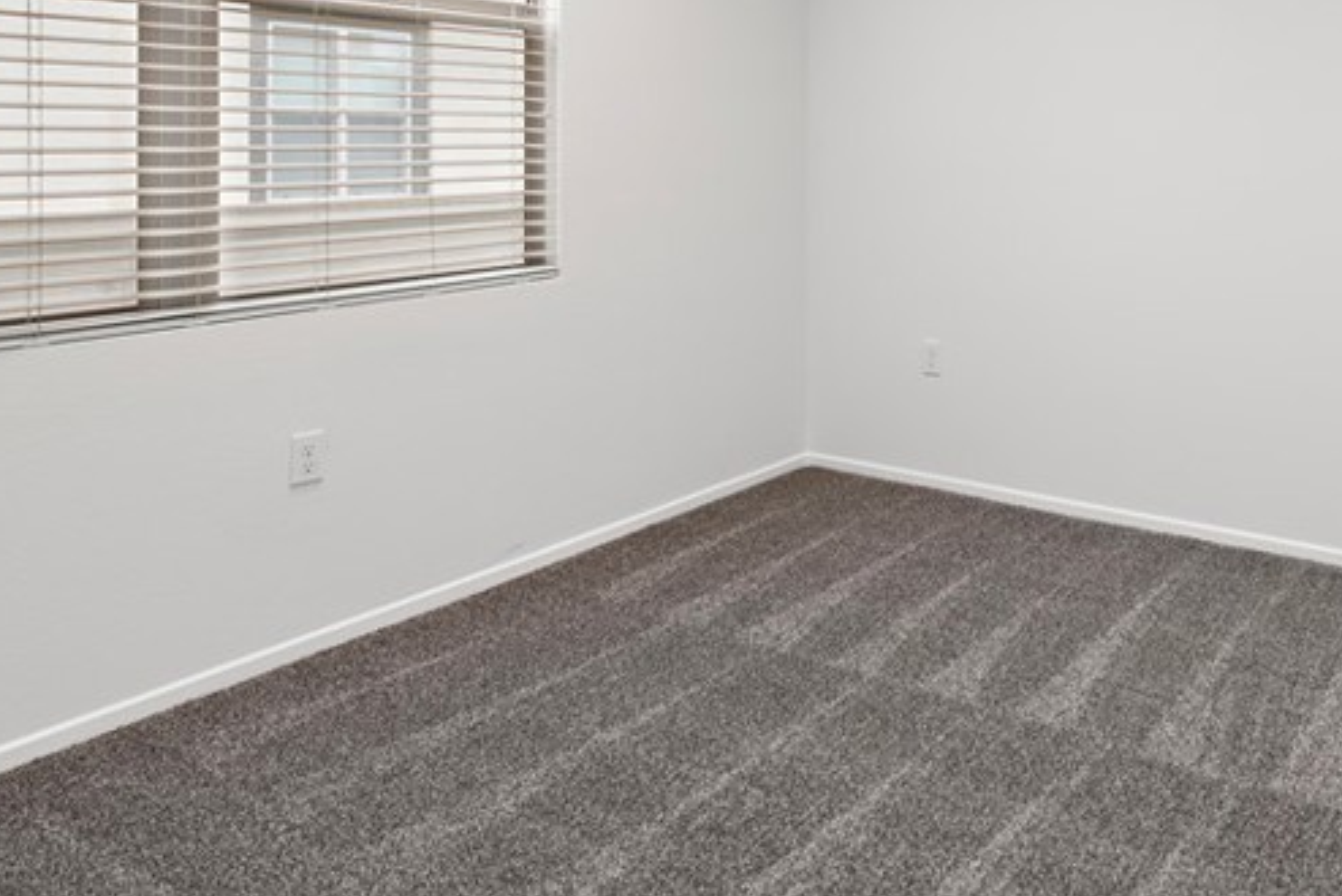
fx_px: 1082
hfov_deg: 59.3
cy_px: 118
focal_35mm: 29
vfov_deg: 42.0
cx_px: 1049
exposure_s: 1/160
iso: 160
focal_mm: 14
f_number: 7.1
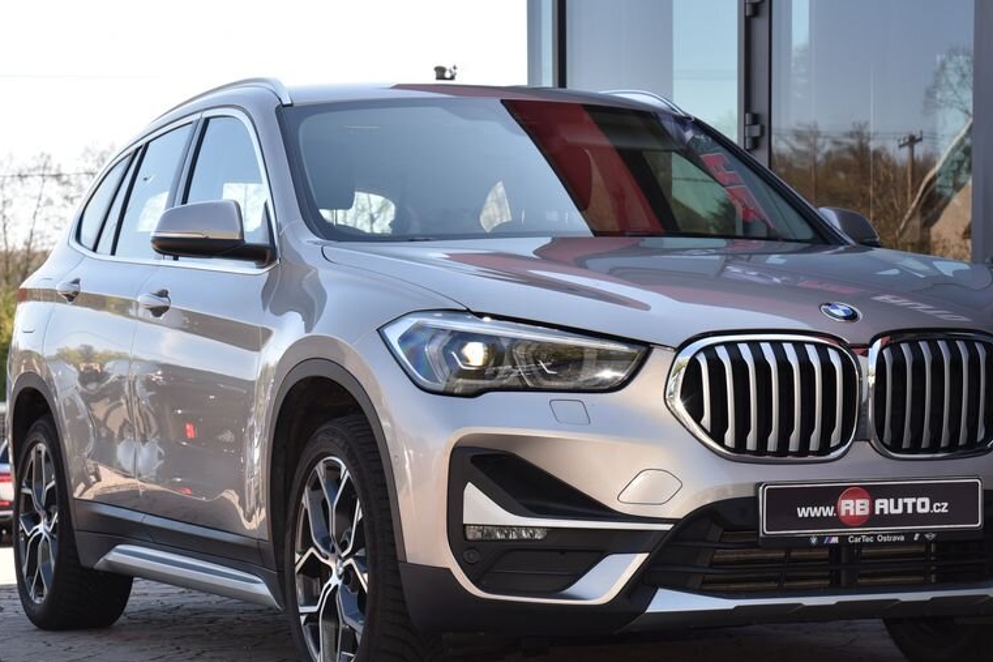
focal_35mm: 101
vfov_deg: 13.5
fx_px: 2785
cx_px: 568
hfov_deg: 20.2
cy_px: 383
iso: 500
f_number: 9
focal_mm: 75
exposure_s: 1/200
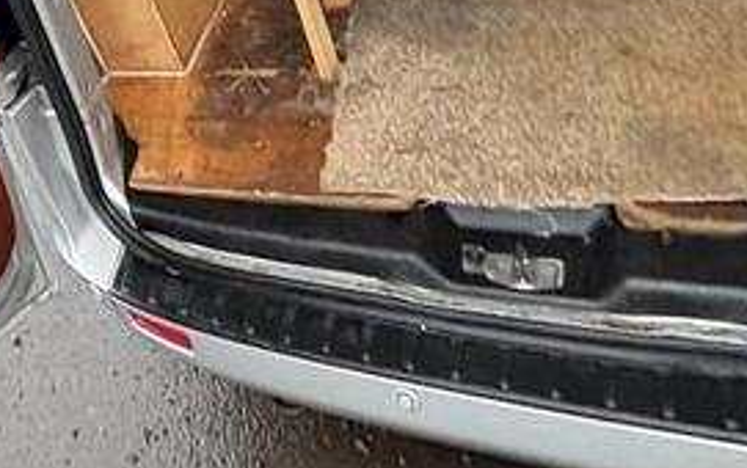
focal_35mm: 49
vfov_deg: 23.0
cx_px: -212
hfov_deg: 31.8
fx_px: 999
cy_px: -168
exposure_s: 1/99
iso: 125
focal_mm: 2.22
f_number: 2.2
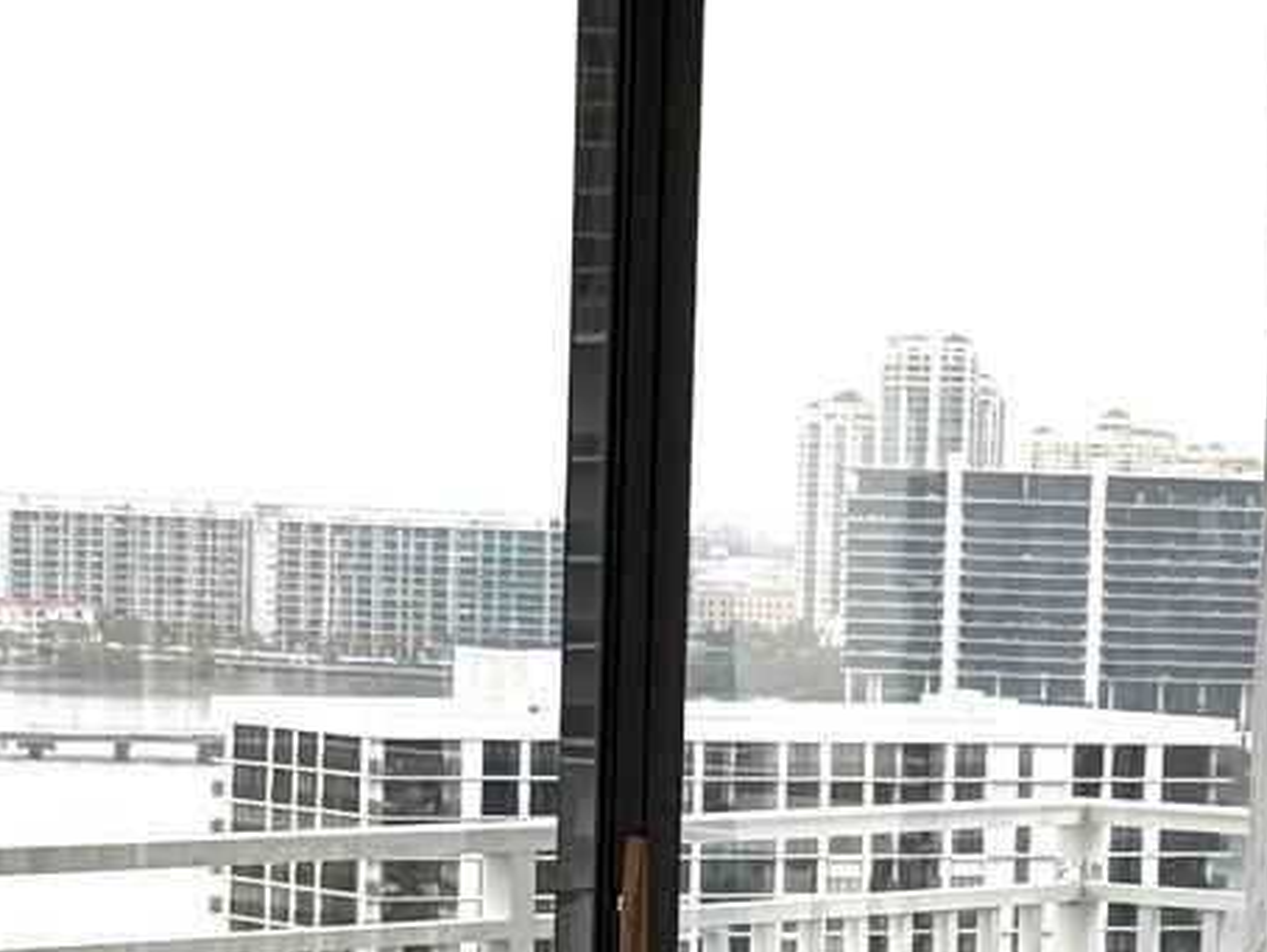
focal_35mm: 169
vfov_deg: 8.7
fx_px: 6189
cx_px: 795
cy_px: 1223
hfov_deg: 11.7
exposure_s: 1/212
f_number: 1.78
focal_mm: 6.76
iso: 50
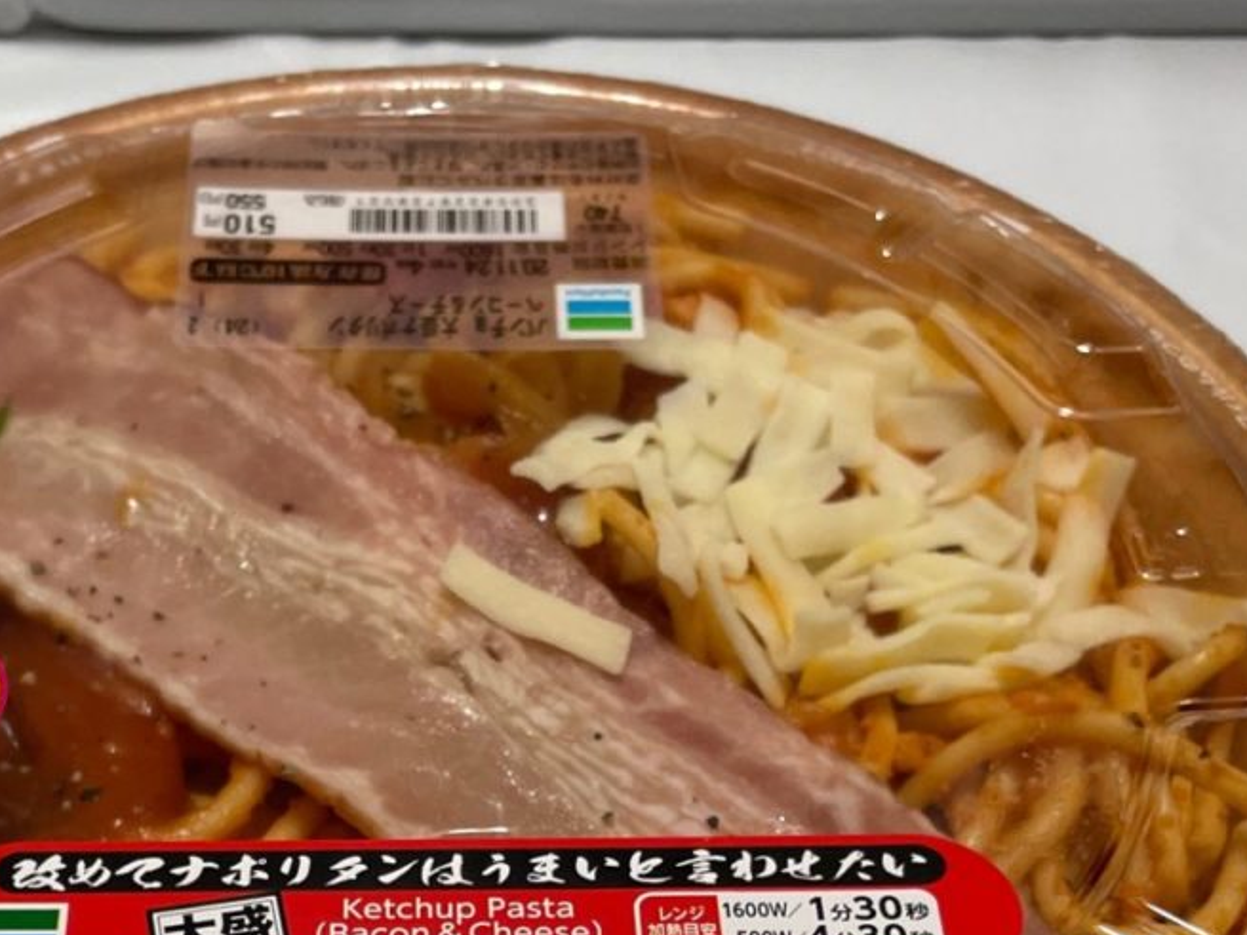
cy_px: 956
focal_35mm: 61
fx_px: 2197
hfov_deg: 31.5
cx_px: 449
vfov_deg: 23.0
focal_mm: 4.2
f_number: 1.6
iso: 200
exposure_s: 1/50
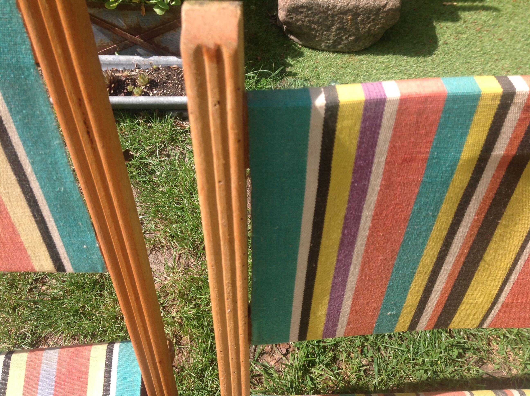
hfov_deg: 52.7
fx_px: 535
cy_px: 198
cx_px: 265
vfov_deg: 40.6
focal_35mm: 35
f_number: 2.4
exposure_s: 1/1120
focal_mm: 4.28
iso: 50
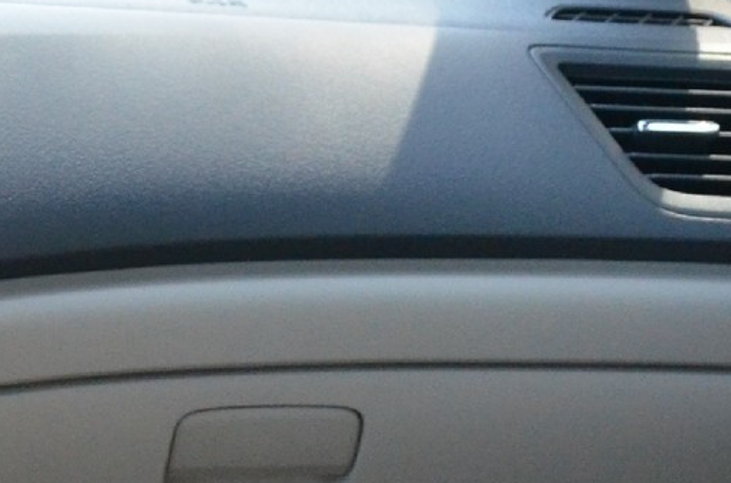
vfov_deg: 10.2
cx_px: -601
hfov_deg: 13.7
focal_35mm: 133
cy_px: 391
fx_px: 2694
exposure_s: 1/400
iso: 1600
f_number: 3.5
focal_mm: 18
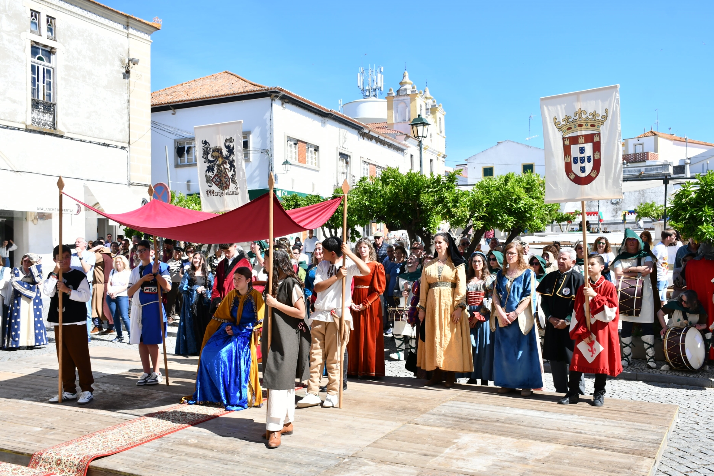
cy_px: 238
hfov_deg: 53.1
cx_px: 357
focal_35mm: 36
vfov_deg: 36.9
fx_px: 714
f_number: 5.6
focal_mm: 24
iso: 200
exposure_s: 1/500
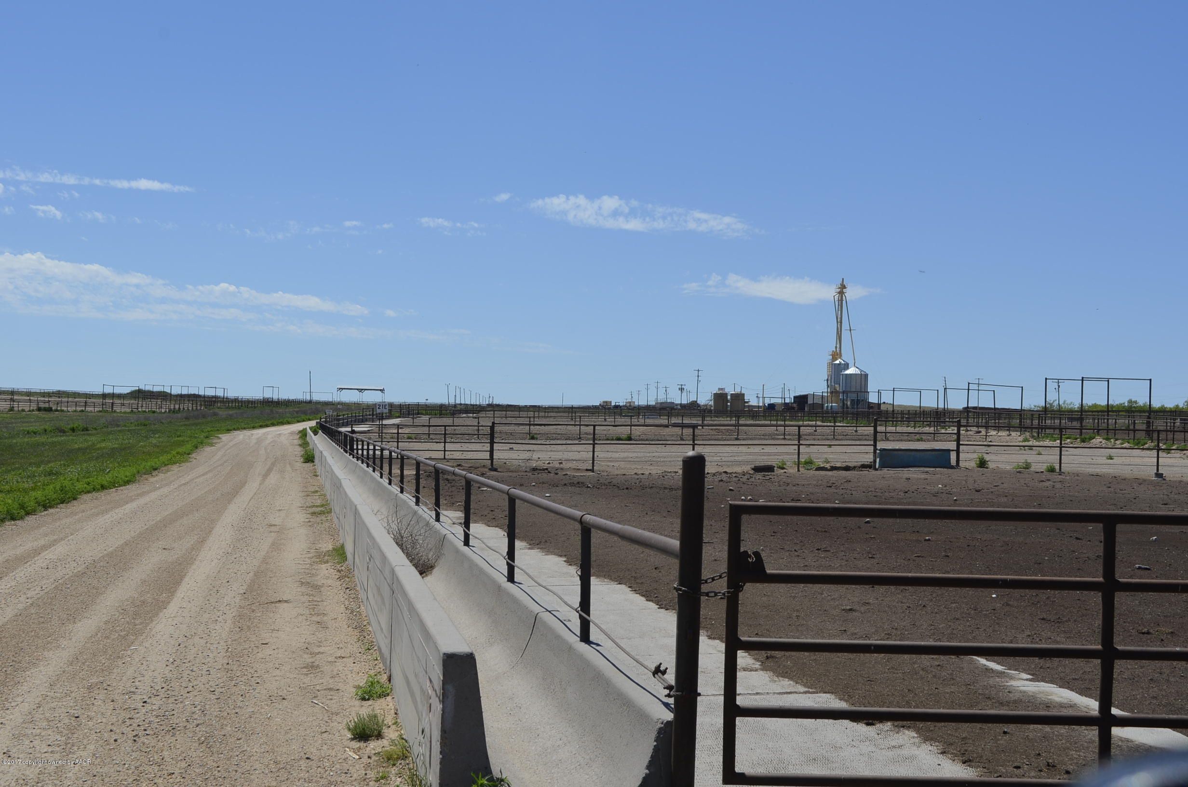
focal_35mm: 51
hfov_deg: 39.0
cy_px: 394
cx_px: 594
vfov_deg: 26.4
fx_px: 1680
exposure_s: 1/320
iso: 100
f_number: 9
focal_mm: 34
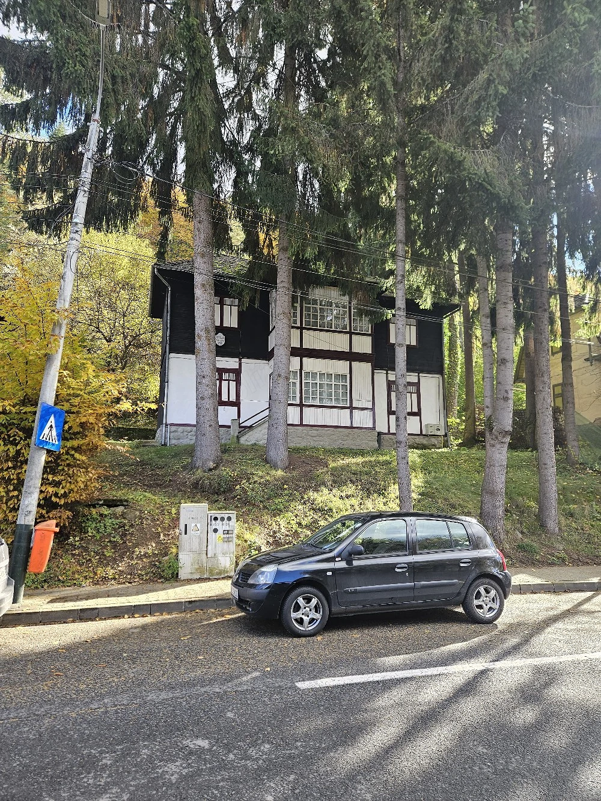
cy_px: 400
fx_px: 532
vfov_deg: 73.9
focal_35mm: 23
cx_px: 300
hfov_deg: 58.9
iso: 40
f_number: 1.8
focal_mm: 5.4
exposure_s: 1/182
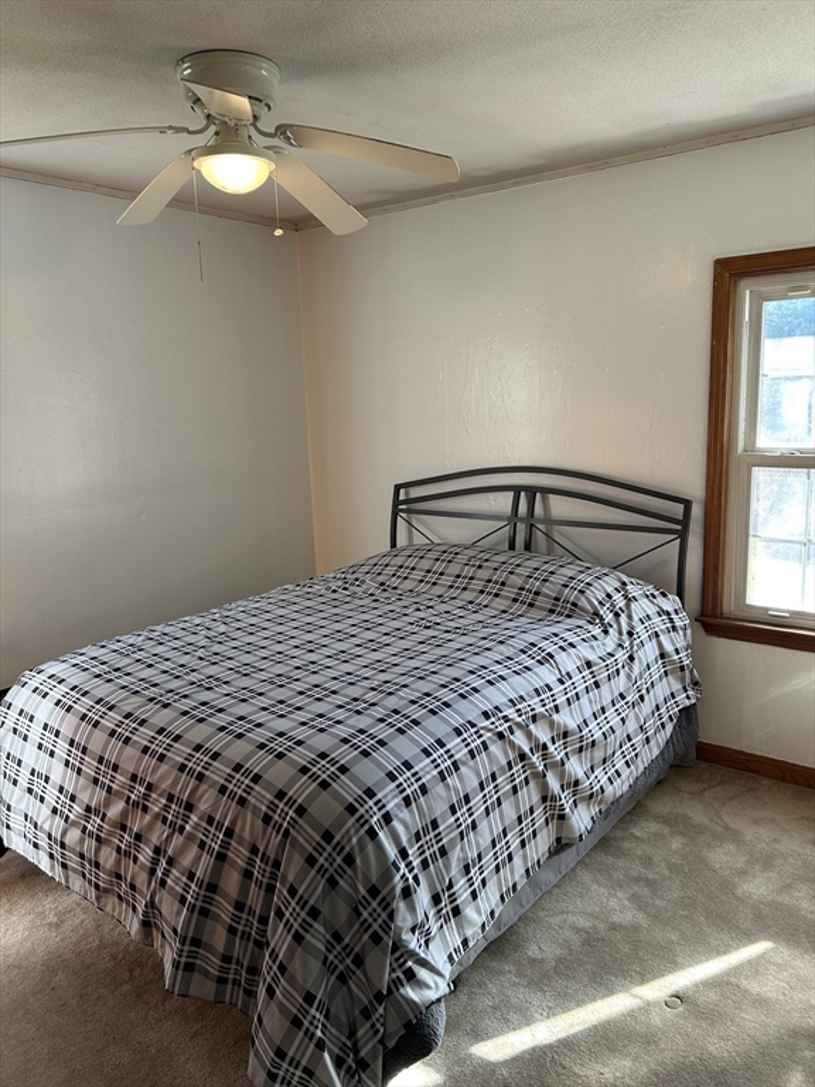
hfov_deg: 53.1
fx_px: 816
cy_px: 544
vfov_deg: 67.3
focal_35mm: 26
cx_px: 408
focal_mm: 5.7
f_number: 1.5
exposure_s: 1/120
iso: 80
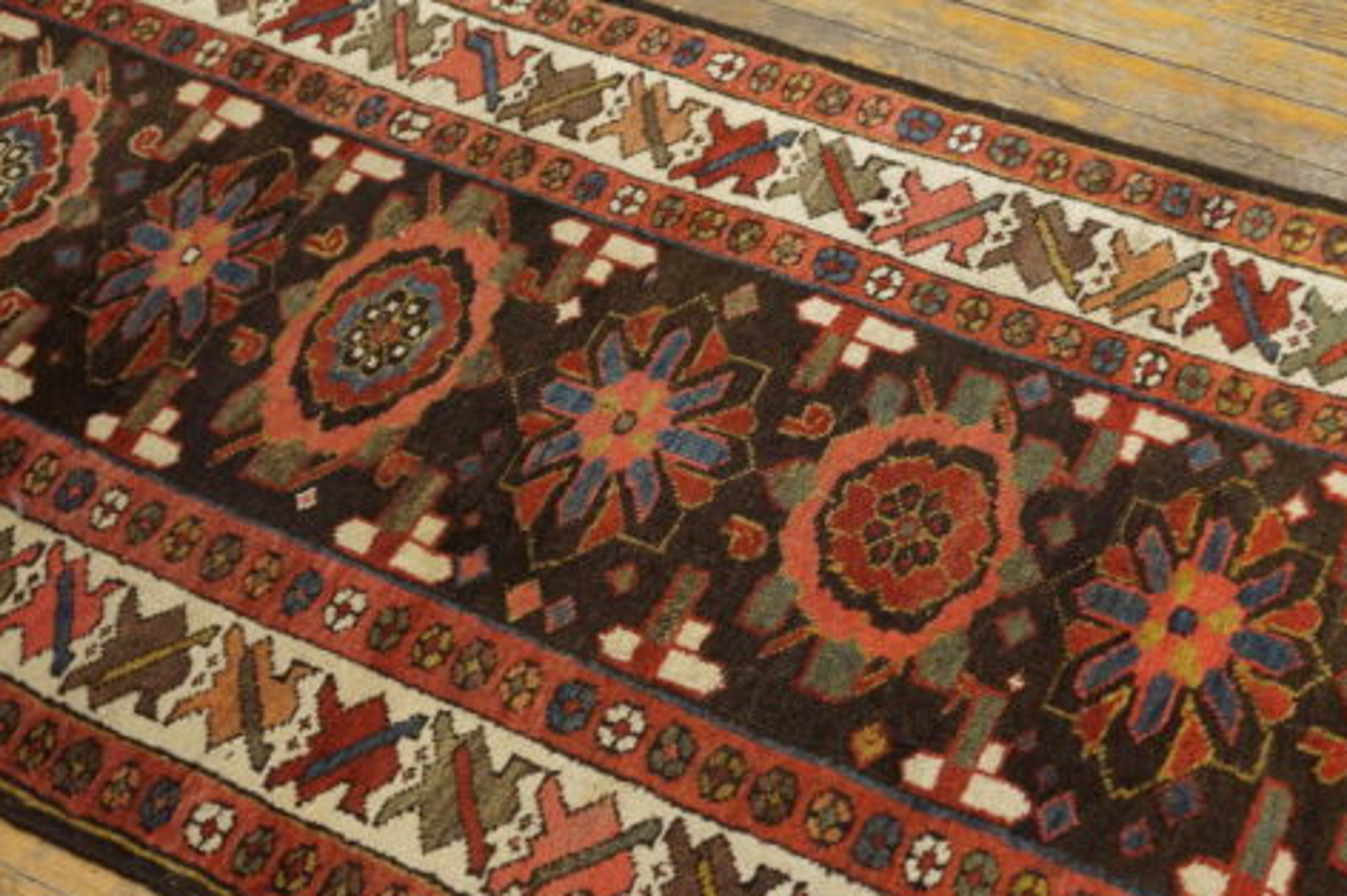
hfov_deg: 41.4
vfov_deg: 28.2
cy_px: 501
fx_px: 1781
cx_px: 716
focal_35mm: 48
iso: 3200
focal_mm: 25
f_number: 4
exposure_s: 1/125
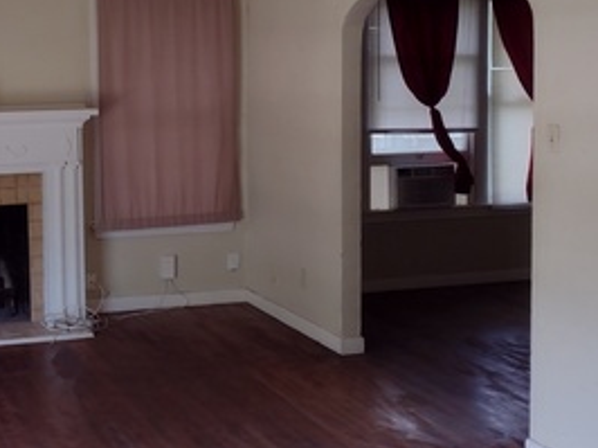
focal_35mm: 65
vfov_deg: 22.4
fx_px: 1122
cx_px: 133
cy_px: 124
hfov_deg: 29.3
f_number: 1.7
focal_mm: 4.71
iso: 139
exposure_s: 1/120
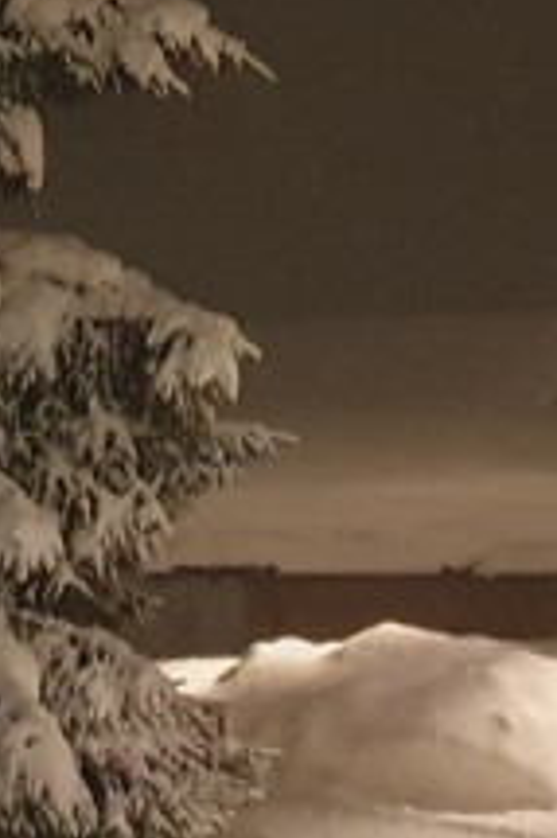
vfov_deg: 15.4
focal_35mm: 129
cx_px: -31
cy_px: -156
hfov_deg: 10.5
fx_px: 2998
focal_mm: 4.32
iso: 640
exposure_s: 1/13
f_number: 1.5
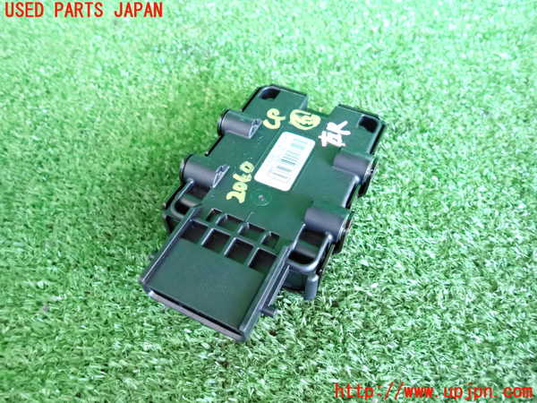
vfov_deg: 54.9
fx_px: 388
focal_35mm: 25
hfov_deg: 69.4
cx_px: 268
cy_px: 202
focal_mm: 4.5
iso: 2500
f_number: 2
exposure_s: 1/100
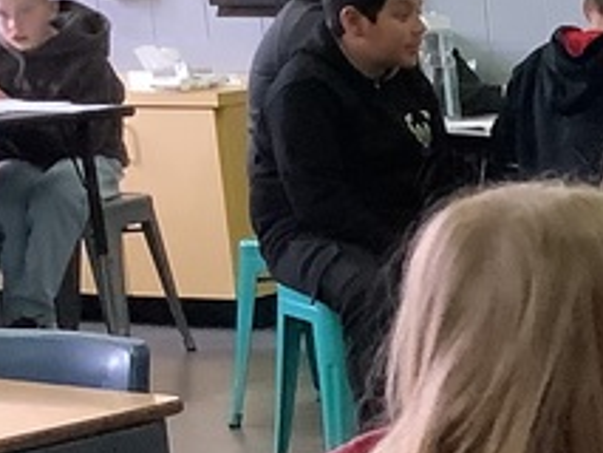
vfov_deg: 9.8
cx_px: 1294
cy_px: 572
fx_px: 2597
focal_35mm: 149
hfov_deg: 11.6
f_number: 2.4
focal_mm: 3.3
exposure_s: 1/40
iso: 320
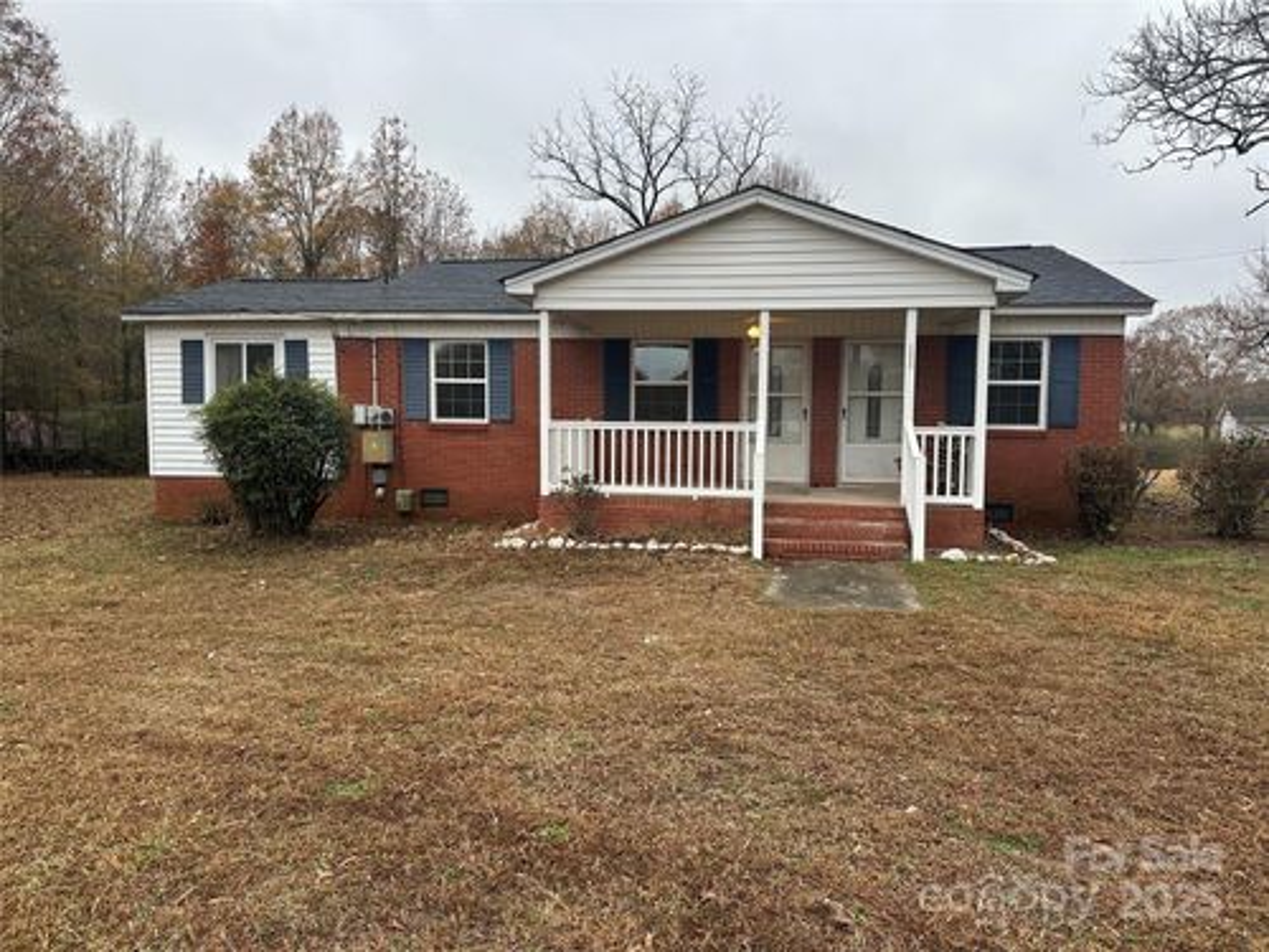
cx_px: 634
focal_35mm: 24
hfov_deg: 71.6
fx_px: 880
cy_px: 476
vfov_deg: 56.8
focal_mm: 6.86
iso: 80
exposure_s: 1/251
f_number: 1.78
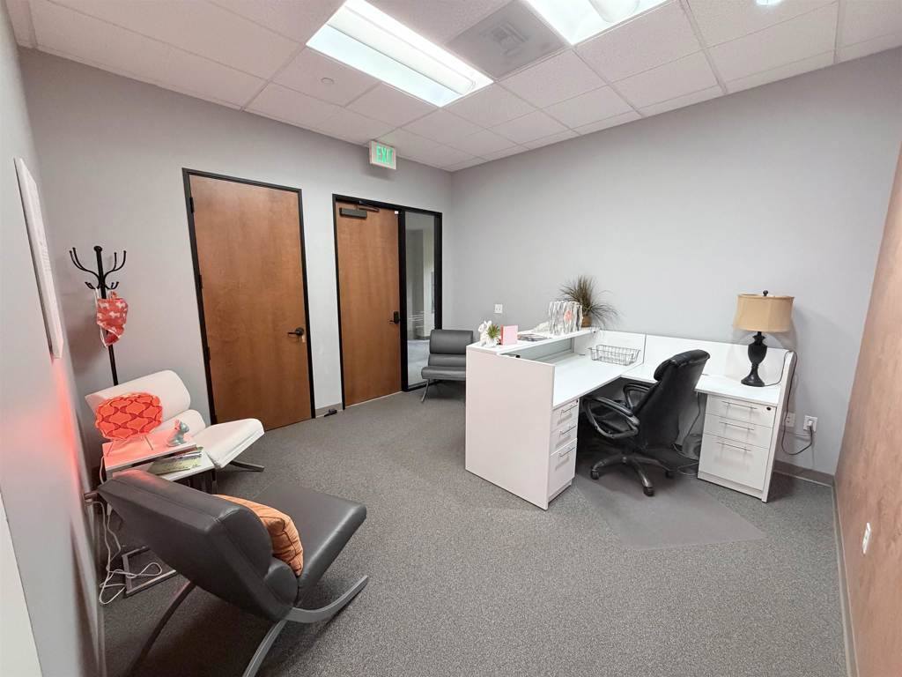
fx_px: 365
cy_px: 338
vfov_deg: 85.7
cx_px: 451
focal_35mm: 14
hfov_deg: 102.1
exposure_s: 1/60
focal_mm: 2.22
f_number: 2.2
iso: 500
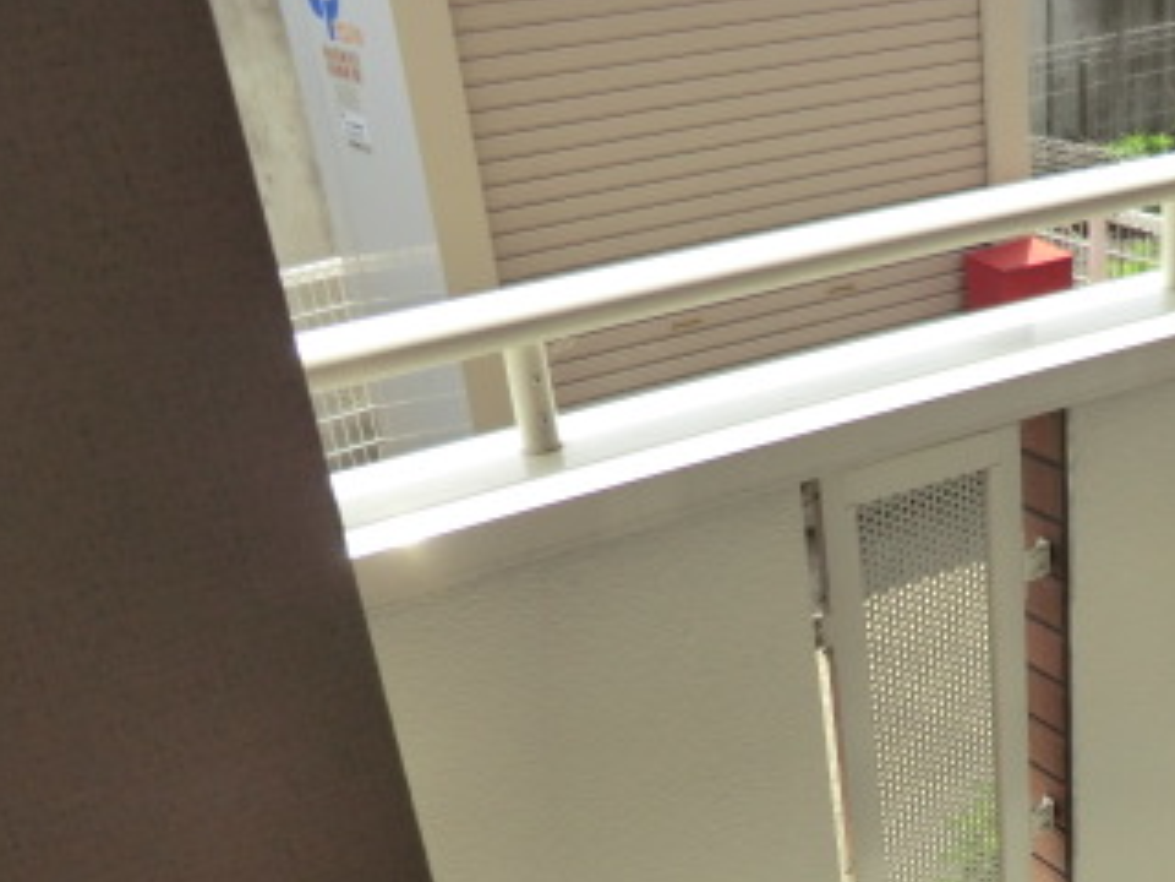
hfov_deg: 37.9
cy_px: 860
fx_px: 1629
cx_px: 977
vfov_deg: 28.6
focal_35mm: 48
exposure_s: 1/500
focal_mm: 4.3
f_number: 3.2
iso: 80
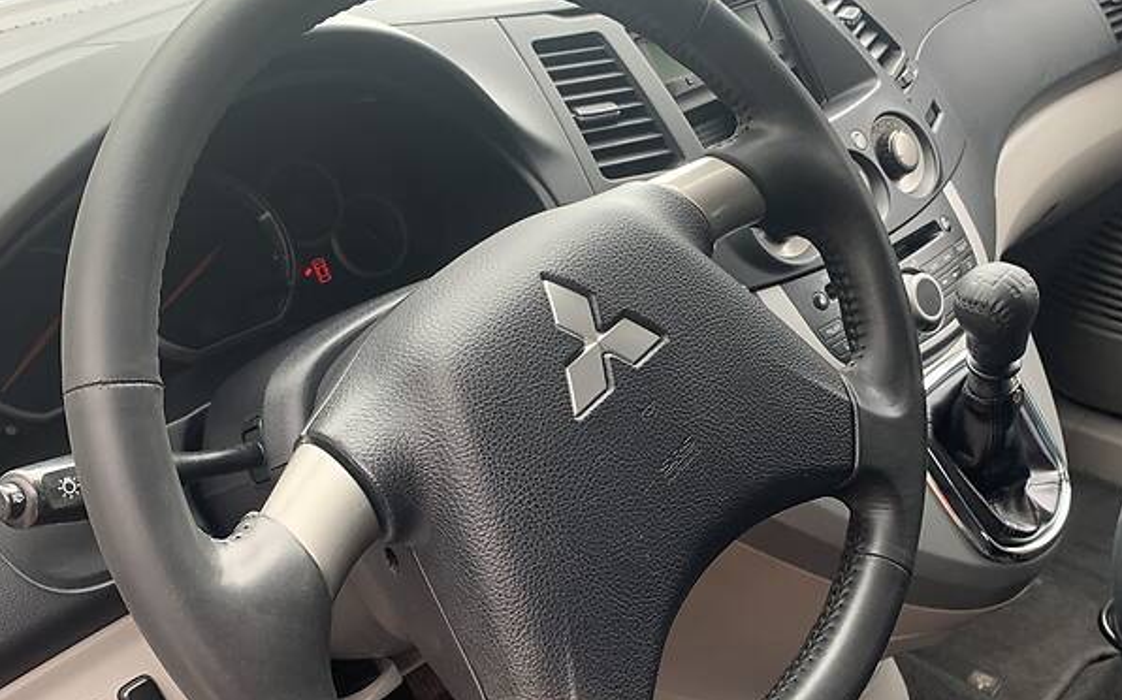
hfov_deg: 52.7
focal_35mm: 37
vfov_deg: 34.4
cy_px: 397
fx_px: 1131
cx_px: 587
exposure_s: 1/121
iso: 100
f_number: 1.8
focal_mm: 4.2
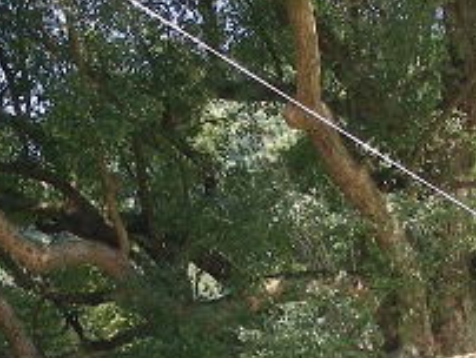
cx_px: 309
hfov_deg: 18.0
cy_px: 347
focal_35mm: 109
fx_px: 1501
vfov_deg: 13.4
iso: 50
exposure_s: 1/109
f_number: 4
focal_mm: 6.3
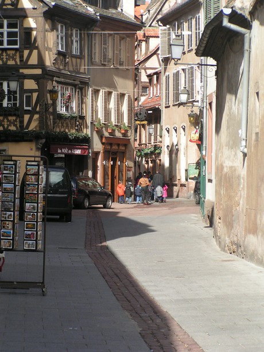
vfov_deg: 13.8
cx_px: 132
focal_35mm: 143
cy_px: 176
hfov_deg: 10.4
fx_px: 1454
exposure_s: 1/320
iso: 50
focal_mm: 21.9
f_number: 5
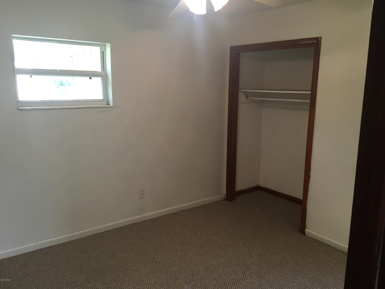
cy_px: 144
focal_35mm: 29
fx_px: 323
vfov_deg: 48.2
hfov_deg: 61.7
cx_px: 192
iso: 80
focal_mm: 4.15
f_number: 2.2
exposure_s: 1/33
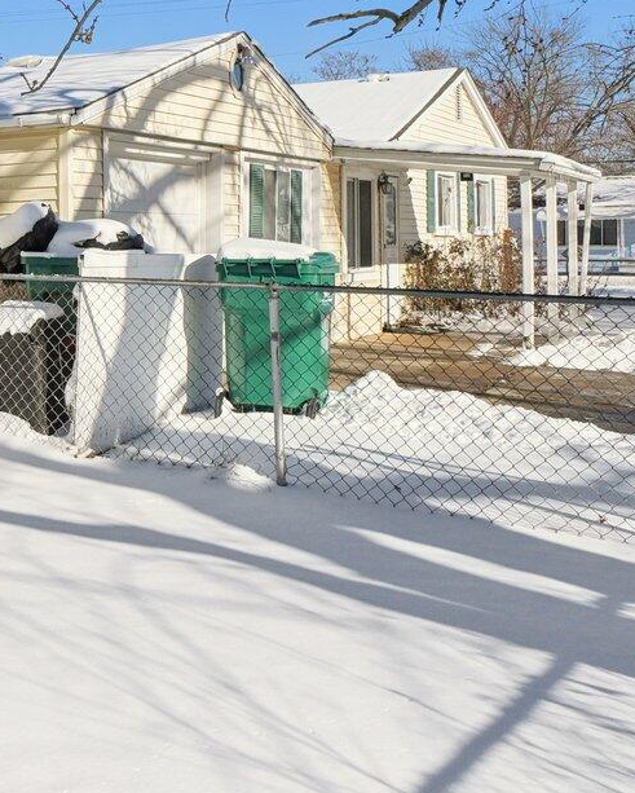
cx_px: -282
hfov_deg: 25.4
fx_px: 1103
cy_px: 253
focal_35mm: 47
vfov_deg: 39.0
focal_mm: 10
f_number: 8
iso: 100
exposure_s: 1/750
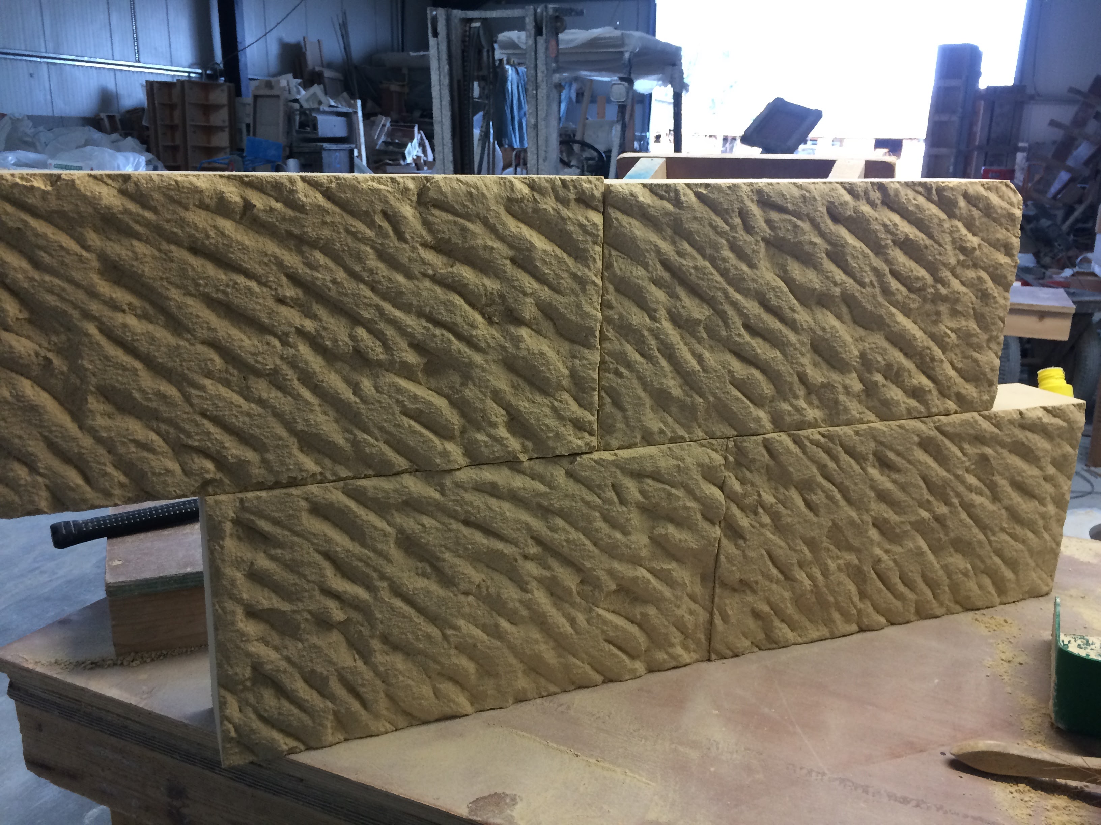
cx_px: 550
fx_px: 922
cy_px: 412
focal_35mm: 29
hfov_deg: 61.7
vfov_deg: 48.2
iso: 160
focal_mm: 4.15
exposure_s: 1/33
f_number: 2.2
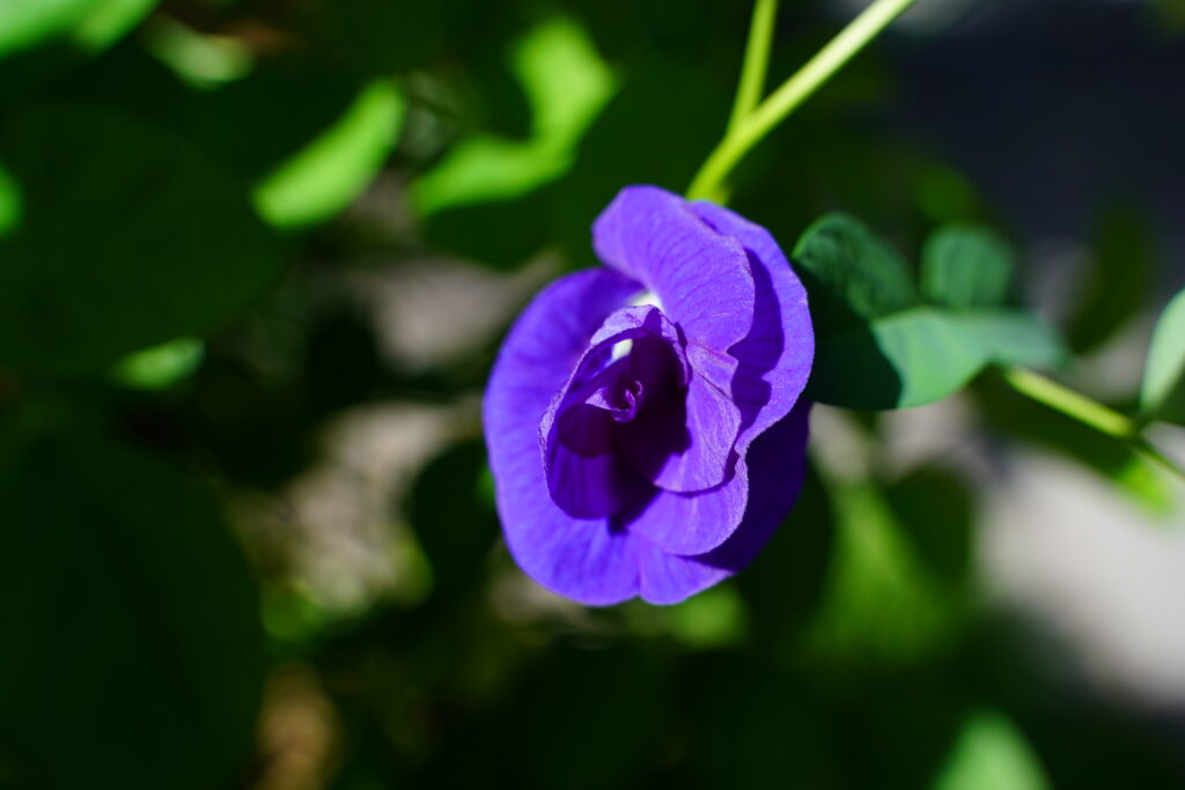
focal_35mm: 39
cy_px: 395
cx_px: 592
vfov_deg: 34.2
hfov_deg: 49.5
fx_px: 1284
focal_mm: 39
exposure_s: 1/250
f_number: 5
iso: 100
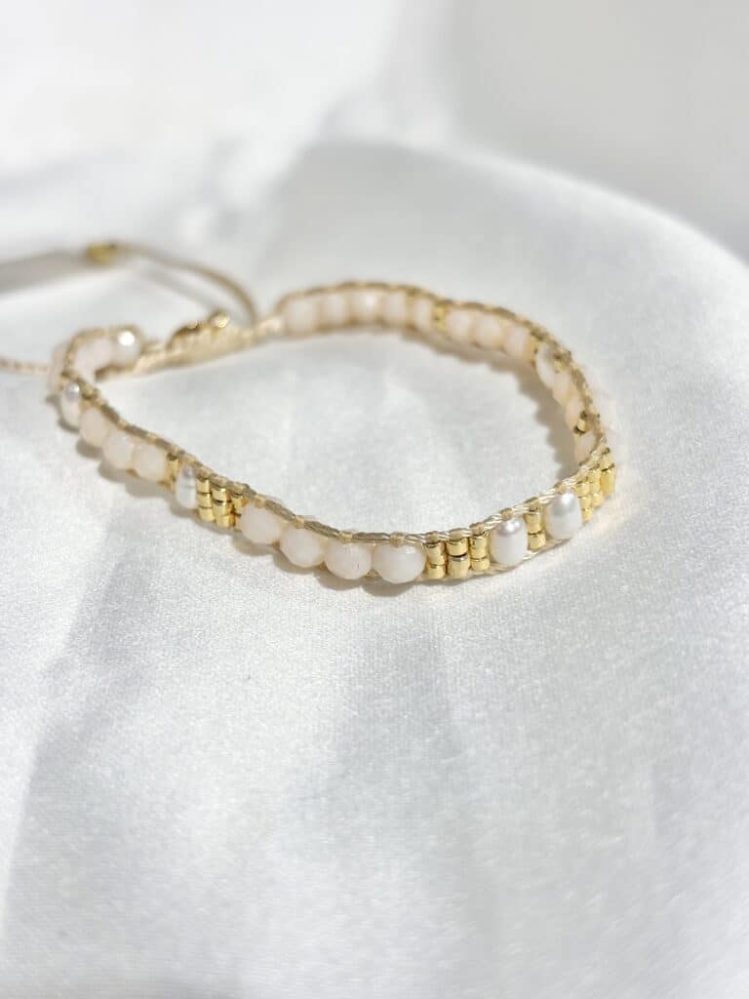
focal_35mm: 52
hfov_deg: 28.0
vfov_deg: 36.8
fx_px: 1500
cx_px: 374
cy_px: 500
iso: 32
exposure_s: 1/298
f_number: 1.6
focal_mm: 5.96
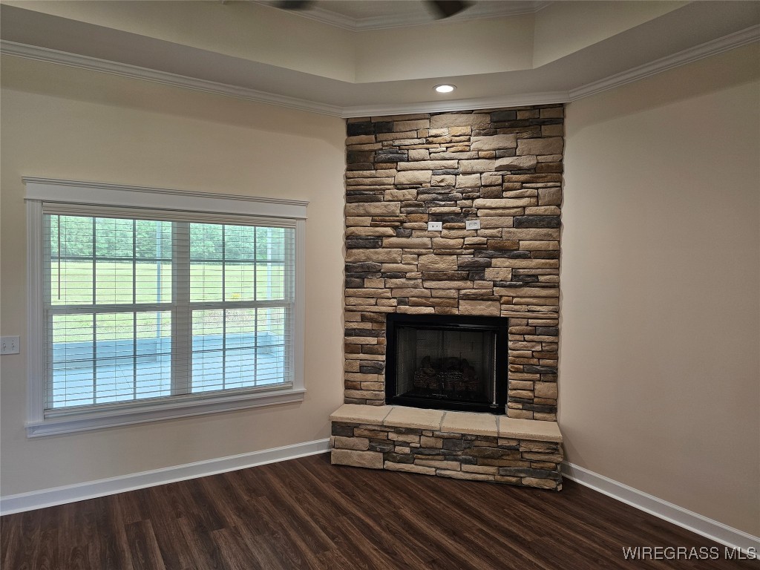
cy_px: 285
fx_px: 505
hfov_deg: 73.9
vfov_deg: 58.9
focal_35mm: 23
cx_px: 380
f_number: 1.7
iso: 100
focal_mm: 6.3
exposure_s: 1/120
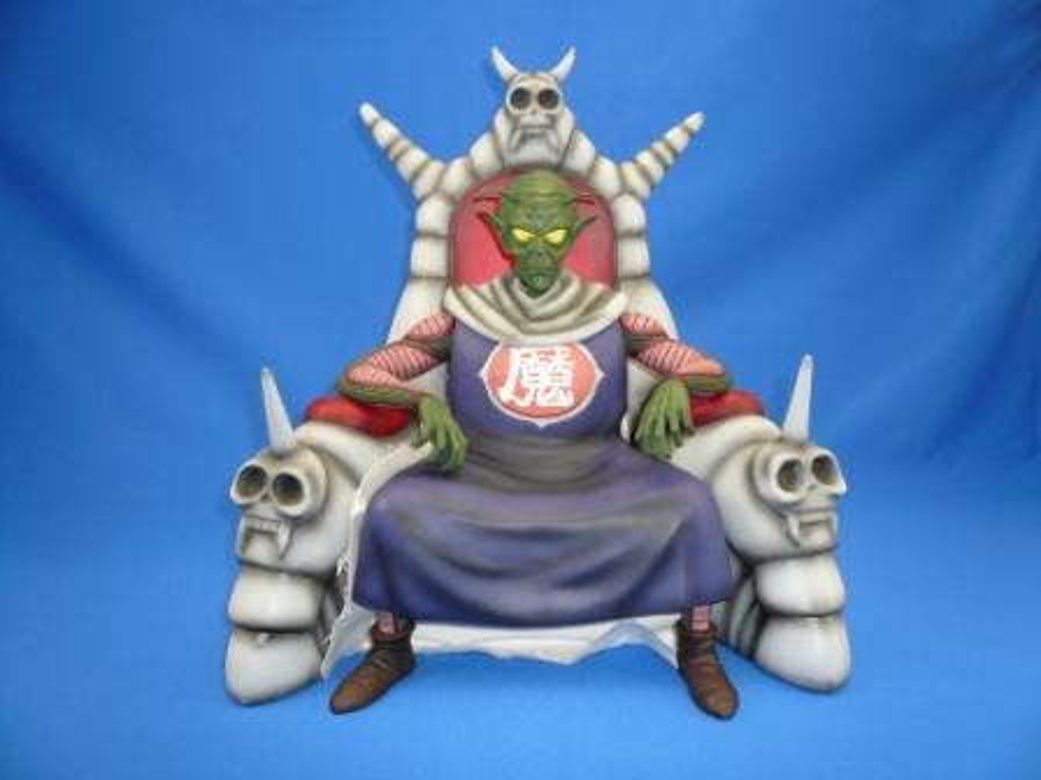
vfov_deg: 49.7
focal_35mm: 28
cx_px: 520
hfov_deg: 63.4
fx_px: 842
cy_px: 390
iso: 100
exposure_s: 1/30
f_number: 2.8
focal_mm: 4.6
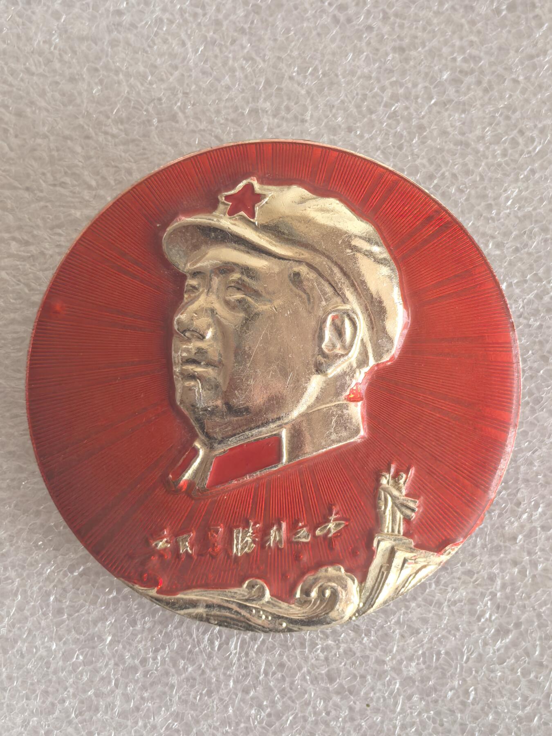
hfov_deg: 16.4
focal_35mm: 90
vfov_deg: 21.8
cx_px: 276
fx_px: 1914
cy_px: 368
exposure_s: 1/300
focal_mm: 5.75
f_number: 2
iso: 160
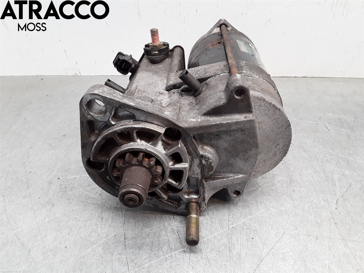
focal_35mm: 28
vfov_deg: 49.7
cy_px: 136
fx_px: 294
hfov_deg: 63.4
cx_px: 182
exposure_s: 1/50
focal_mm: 2.91
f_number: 1.9
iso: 64
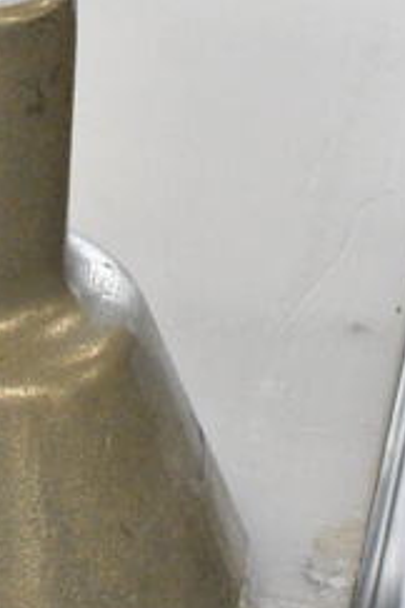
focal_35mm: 158
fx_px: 2666
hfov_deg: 8.6
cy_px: -201
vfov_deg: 12.6
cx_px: -58
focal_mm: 28
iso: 6400
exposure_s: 1/250
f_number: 6.3
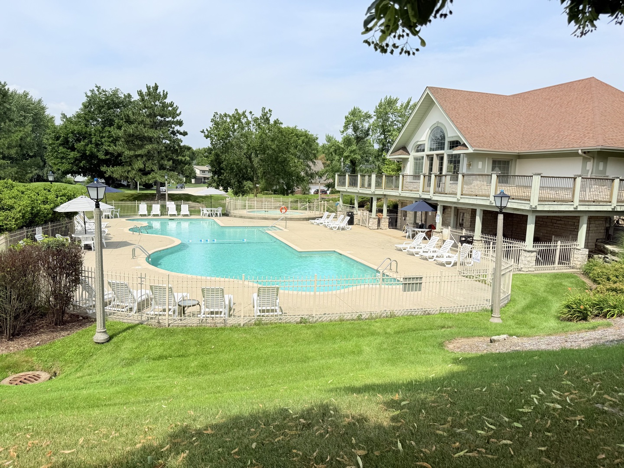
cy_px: 234
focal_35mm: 24
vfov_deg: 56.8
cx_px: 312
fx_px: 433
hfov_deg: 71.6
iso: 80
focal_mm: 6.76
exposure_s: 1/6173
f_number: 1.78
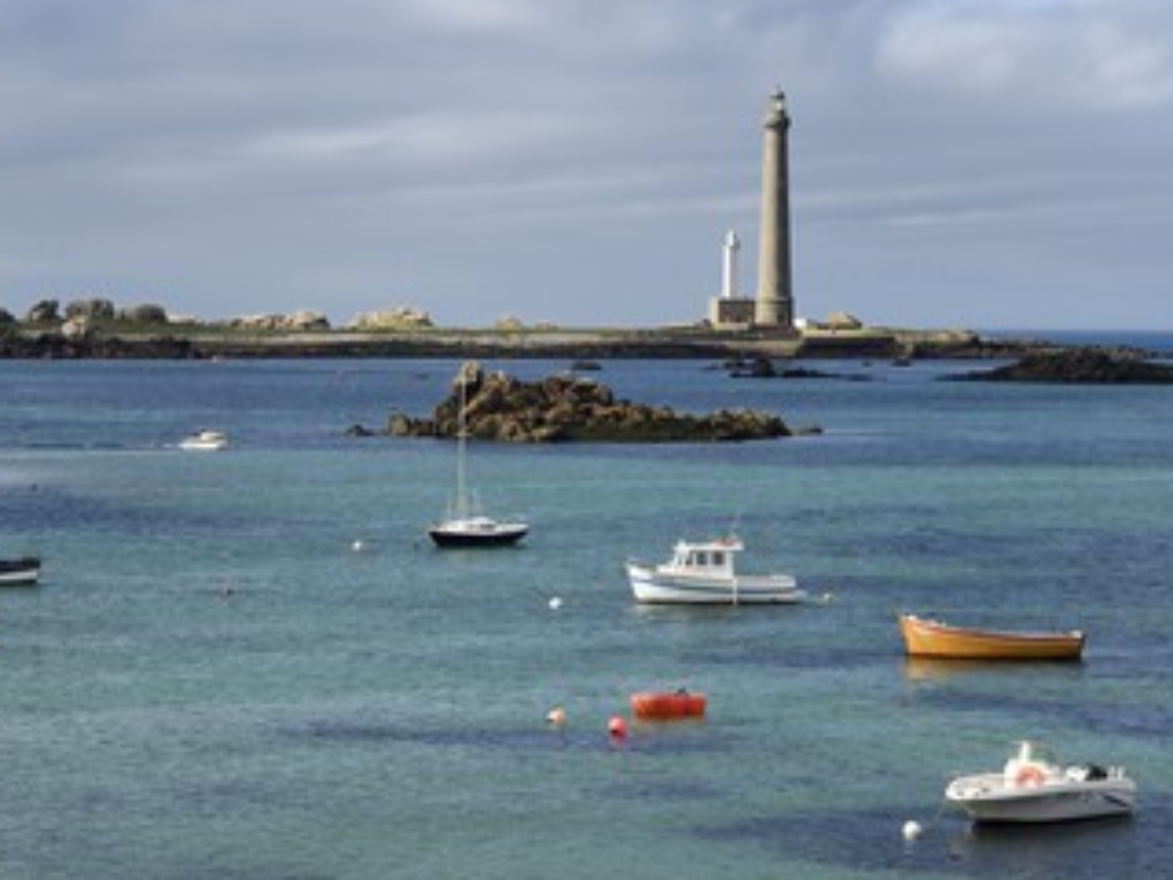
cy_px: 414
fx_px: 4270
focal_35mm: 126
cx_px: 484
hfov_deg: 15.6
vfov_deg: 11.8
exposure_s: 1/200
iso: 200
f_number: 16
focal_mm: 100
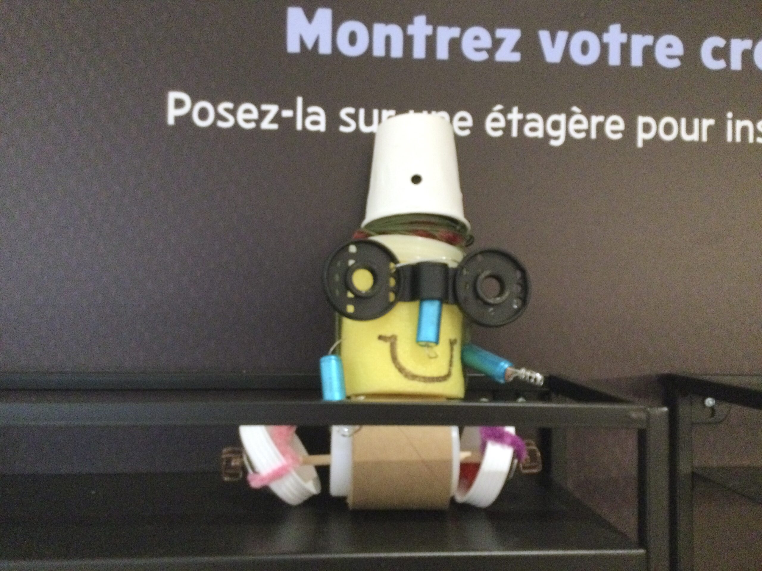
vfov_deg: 45.4
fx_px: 682
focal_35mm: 31
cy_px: 286
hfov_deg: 58.4
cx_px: 381
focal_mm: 3.3
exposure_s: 1/15
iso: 320
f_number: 2.4
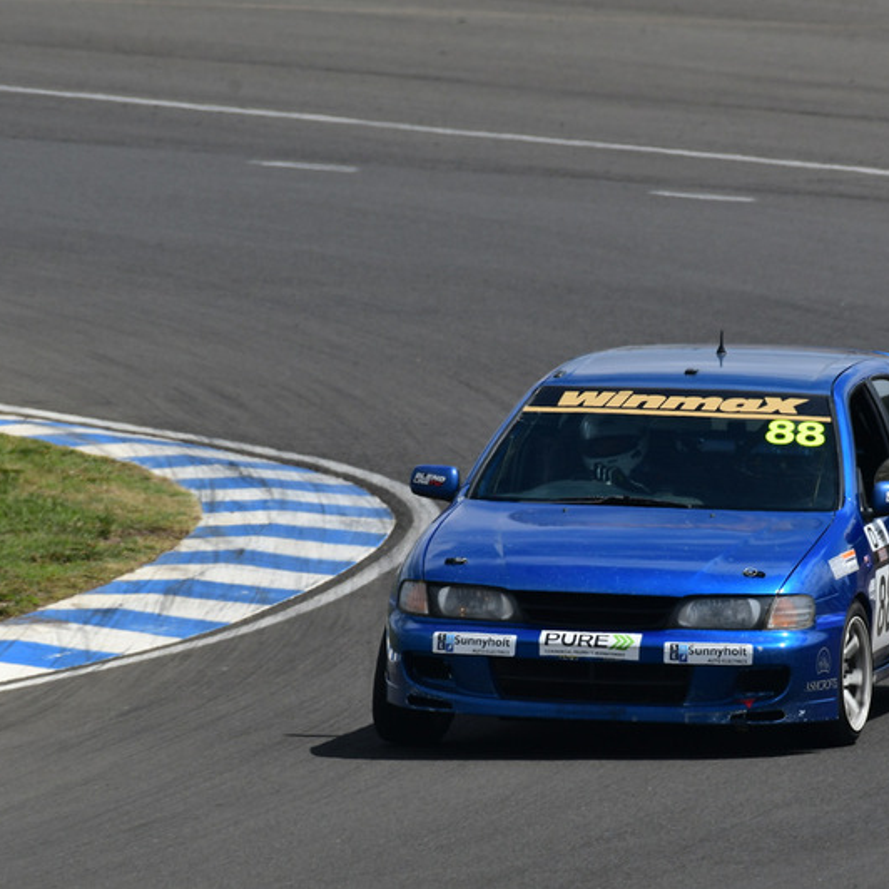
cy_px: 444
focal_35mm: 959
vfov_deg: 1.8
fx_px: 27864
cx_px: 590
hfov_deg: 1.8
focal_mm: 500
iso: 200
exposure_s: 1/640
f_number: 10
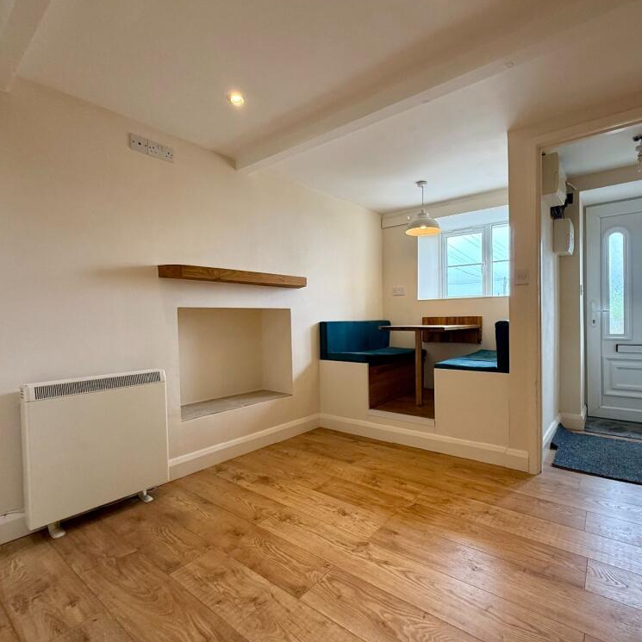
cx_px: 365
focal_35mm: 17
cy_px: 326
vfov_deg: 84.0
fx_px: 357
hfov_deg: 83.5
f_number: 2.2
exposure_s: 1/99
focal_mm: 2.22
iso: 125
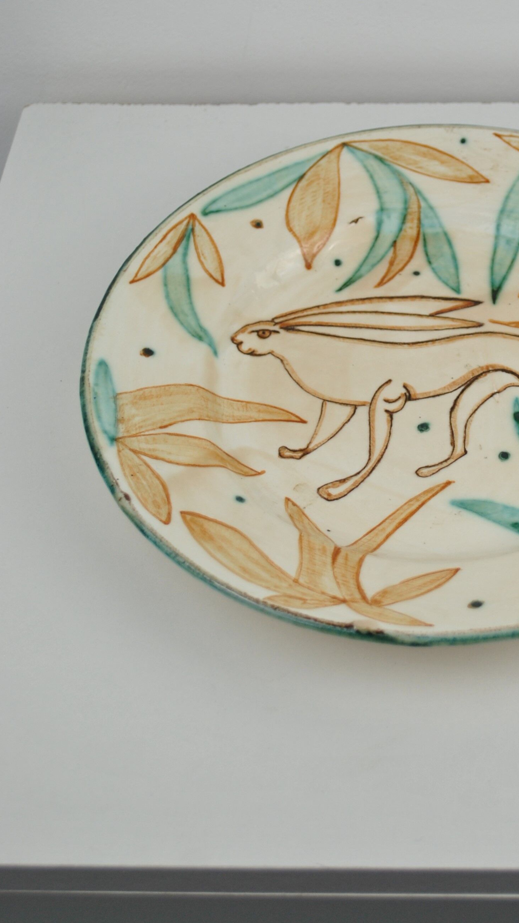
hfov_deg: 18.6
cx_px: 436
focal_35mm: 64
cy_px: 322
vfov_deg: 32.6
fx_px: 1566
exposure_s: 1/200
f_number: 4.5
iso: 200
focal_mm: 28
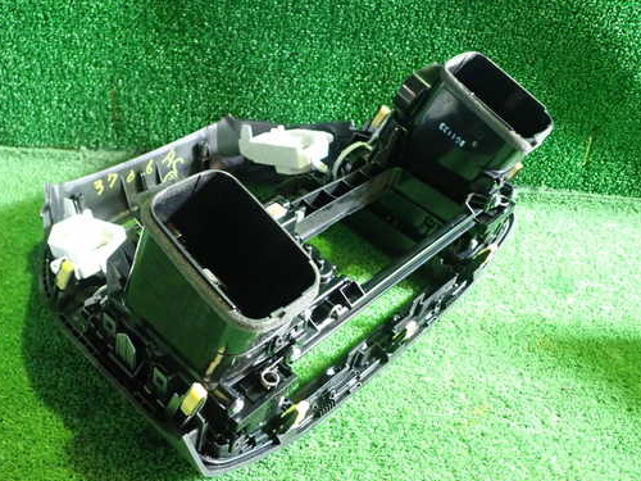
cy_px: 255
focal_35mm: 36
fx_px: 667
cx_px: 264
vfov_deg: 39.6
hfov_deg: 51.1
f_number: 2.3
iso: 640
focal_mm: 5.4
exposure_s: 1/30
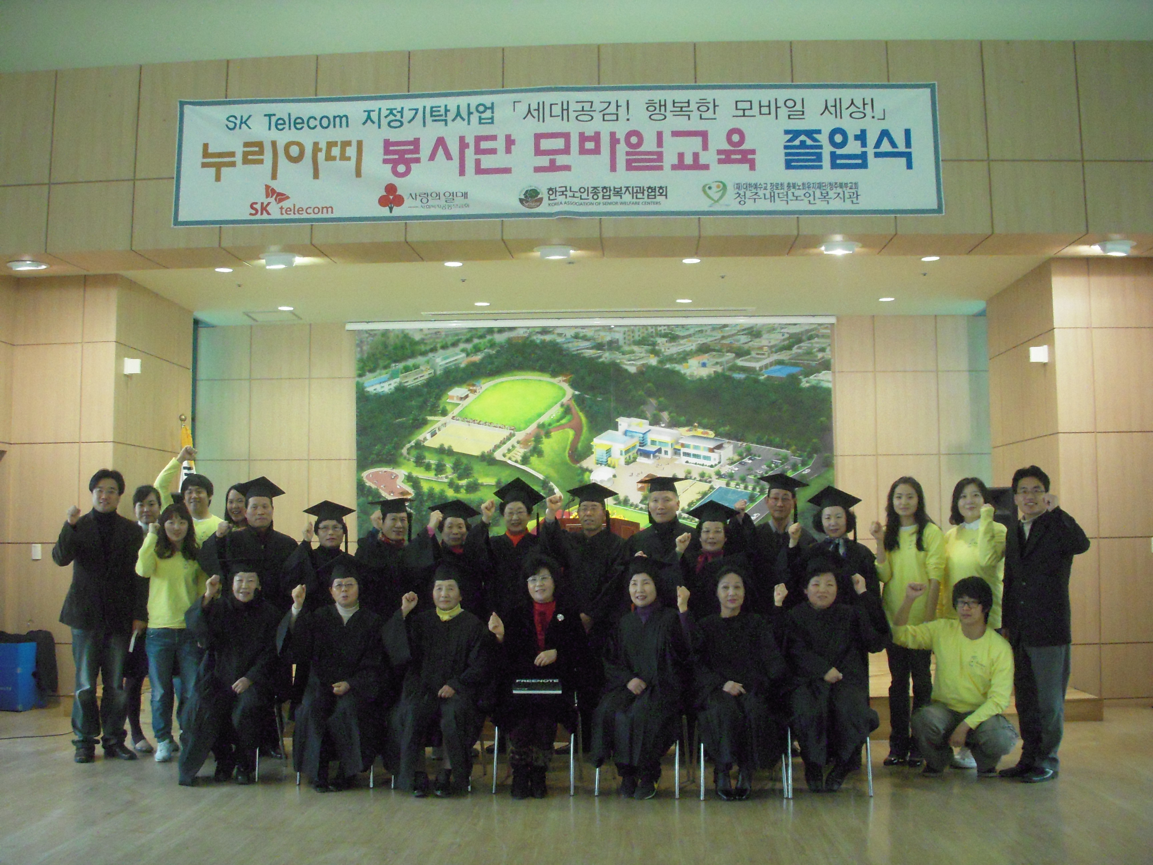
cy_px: 432
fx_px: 1266
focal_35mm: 38
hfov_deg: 49.0
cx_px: 576
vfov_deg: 37.7
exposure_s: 1/125
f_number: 3.3
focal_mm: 6.3
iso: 800
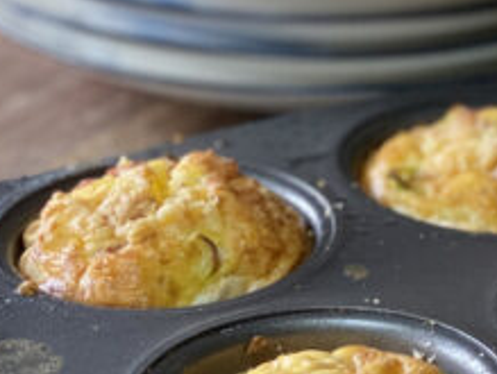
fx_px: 2617
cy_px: 283
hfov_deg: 10.6
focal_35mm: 182
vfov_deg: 8.2
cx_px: 656
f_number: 2
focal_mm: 6
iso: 200
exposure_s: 1/122
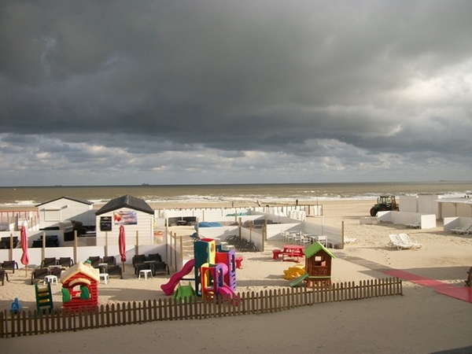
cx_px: 236
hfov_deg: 56.8
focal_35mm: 32
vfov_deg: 44.2
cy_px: 177
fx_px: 436
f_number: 8.8
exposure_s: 1/160
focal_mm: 5.7
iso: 80
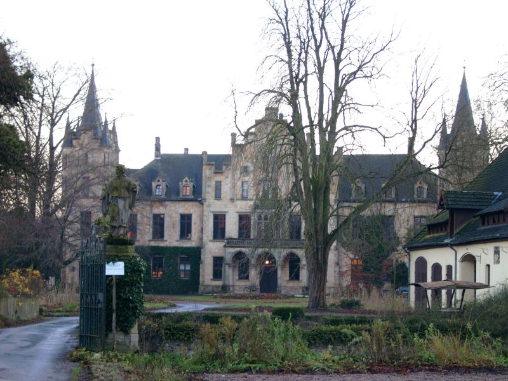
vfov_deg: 15.7
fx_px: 1379
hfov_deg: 20.9
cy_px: 190
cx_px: 254
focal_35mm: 94
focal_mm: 19.44
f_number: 2
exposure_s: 1/31
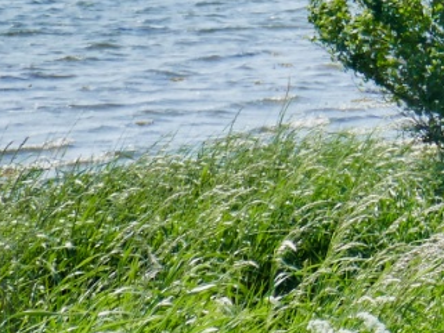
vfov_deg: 7.3
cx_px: 873
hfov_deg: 9.3
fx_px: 2579
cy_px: -84
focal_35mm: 201
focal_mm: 15.3
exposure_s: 1/800
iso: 125
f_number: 3.8
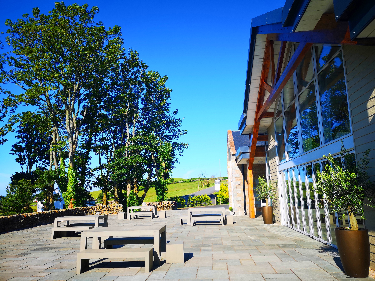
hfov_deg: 65.3
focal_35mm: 27
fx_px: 292
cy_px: 140
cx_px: 188
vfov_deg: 51.4
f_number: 1.8
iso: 50
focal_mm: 3.95
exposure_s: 1/1359
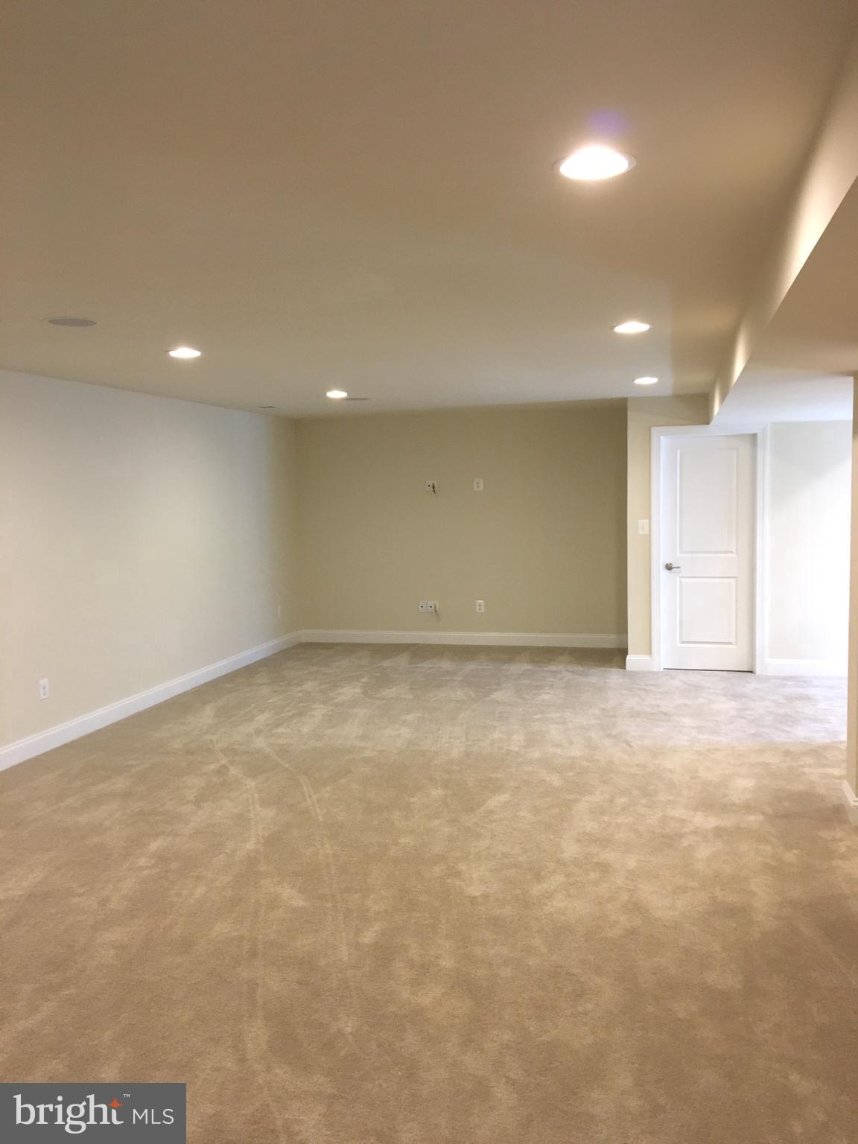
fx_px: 958
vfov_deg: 61.7
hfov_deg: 48.2
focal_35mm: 29
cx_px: 429
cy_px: 572
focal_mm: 4.15
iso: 100
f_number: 2.2
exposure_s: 1/30
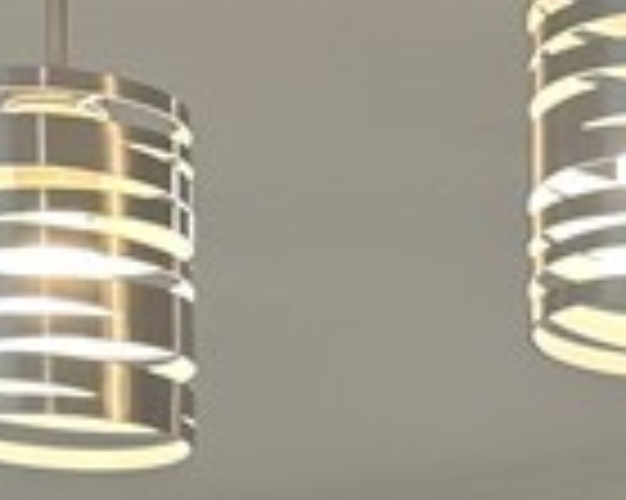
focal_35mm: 173
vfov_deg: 8.2
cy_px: 1203
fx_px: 3203
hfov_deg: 11.0
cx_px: 689
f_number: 1.78
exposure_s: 1/172
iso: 80
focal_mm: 6.86
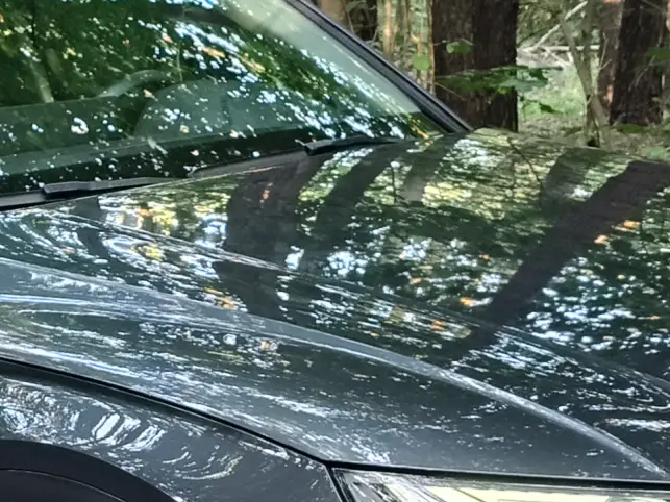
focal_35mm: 104
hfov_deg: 18.7
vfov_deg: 14.1
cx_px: 98
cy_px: 417
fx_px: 2013
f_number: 1.8
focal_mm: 4.84
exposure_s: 1/50
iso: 320
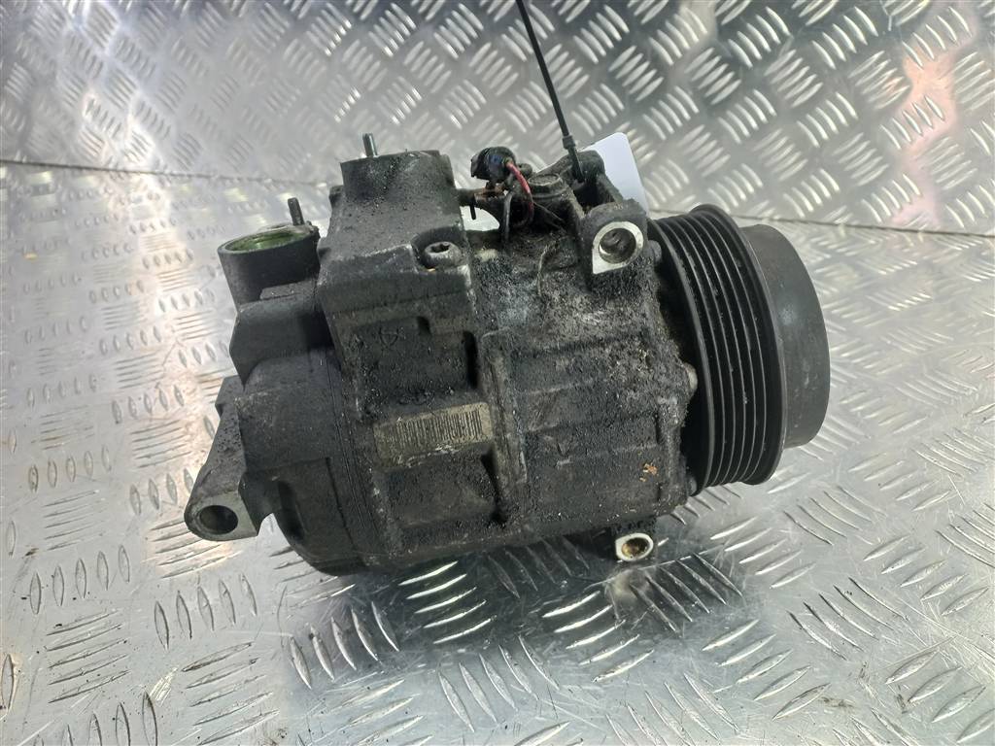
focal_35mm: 25
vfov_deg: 54.9
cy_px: 373
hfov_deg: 69.4
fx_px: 719
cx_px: 498
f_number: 1.8
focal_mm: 4.6
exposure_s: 1/50
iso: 125
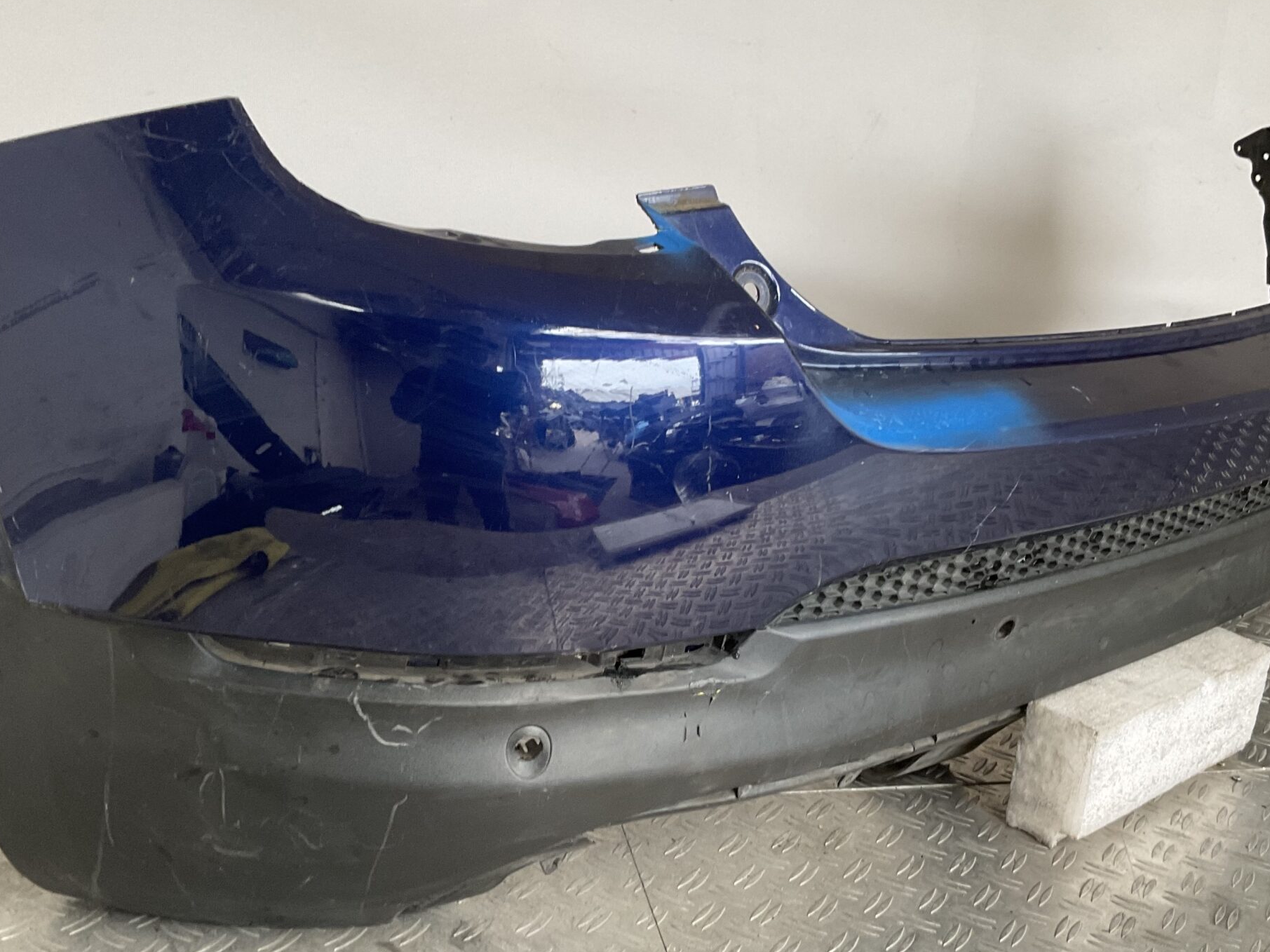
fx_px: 1504
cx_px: 668
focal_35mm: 41
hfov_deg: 45.8
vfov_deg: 35.1
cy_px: 494
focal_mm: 3
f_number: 1.8
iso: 80
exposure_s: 1/50
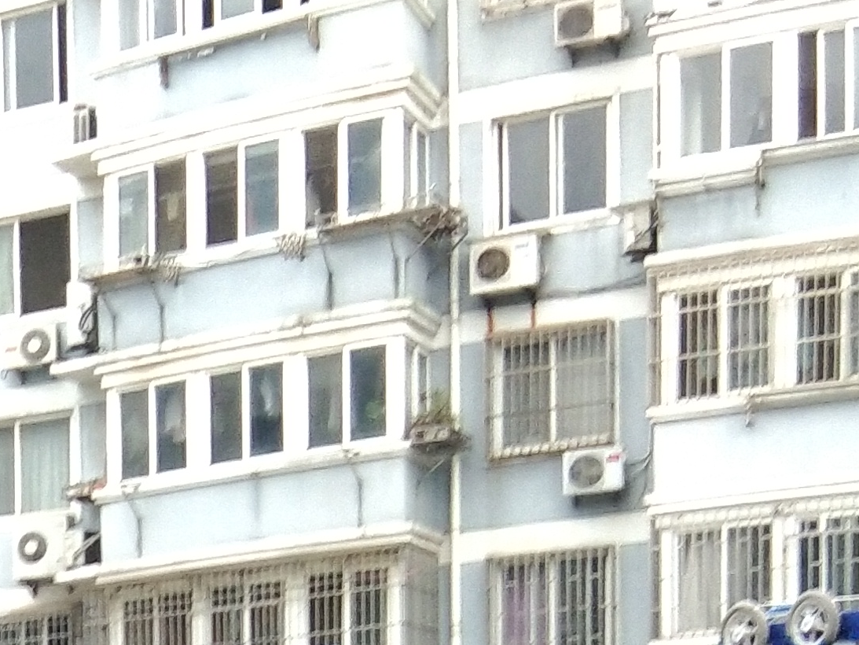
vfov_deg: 11.5
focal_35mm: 118
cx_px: -526
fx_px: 2929
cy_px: 1216
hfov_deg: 15.1
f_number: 2.2
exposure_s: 1/50
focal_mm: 3.69
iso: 160
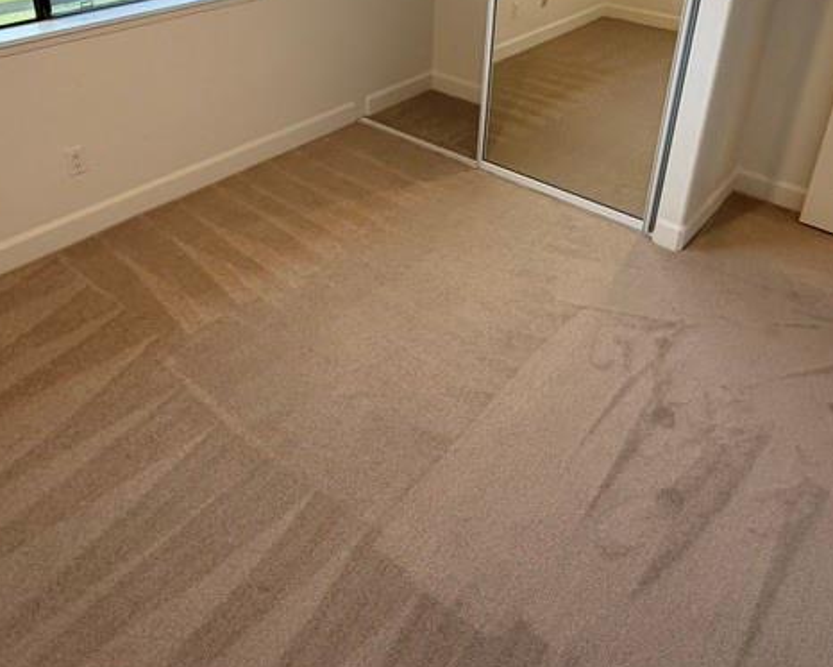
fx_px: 740
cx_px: 458
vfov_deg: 46.3
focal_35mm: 30
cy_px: 145
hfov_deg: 58.6
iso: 250
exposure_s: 1/120
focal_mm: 2.22
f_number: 2.2
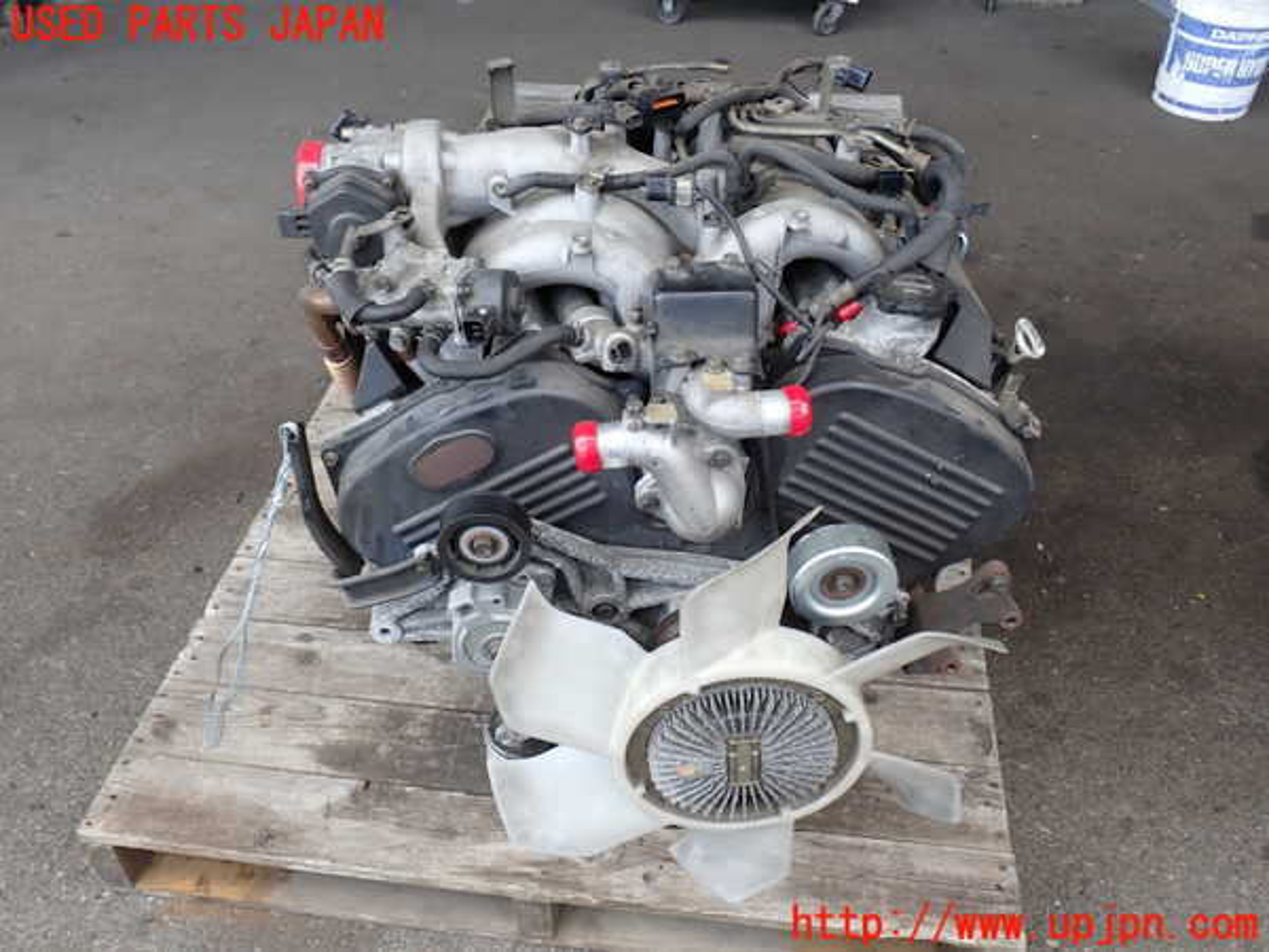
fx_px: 1100
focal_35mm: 30
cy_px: 476
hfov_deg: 60.0
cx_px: 634
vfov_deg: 46.8
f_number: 3.2
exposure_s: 1/80
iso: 100
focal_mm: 5.4
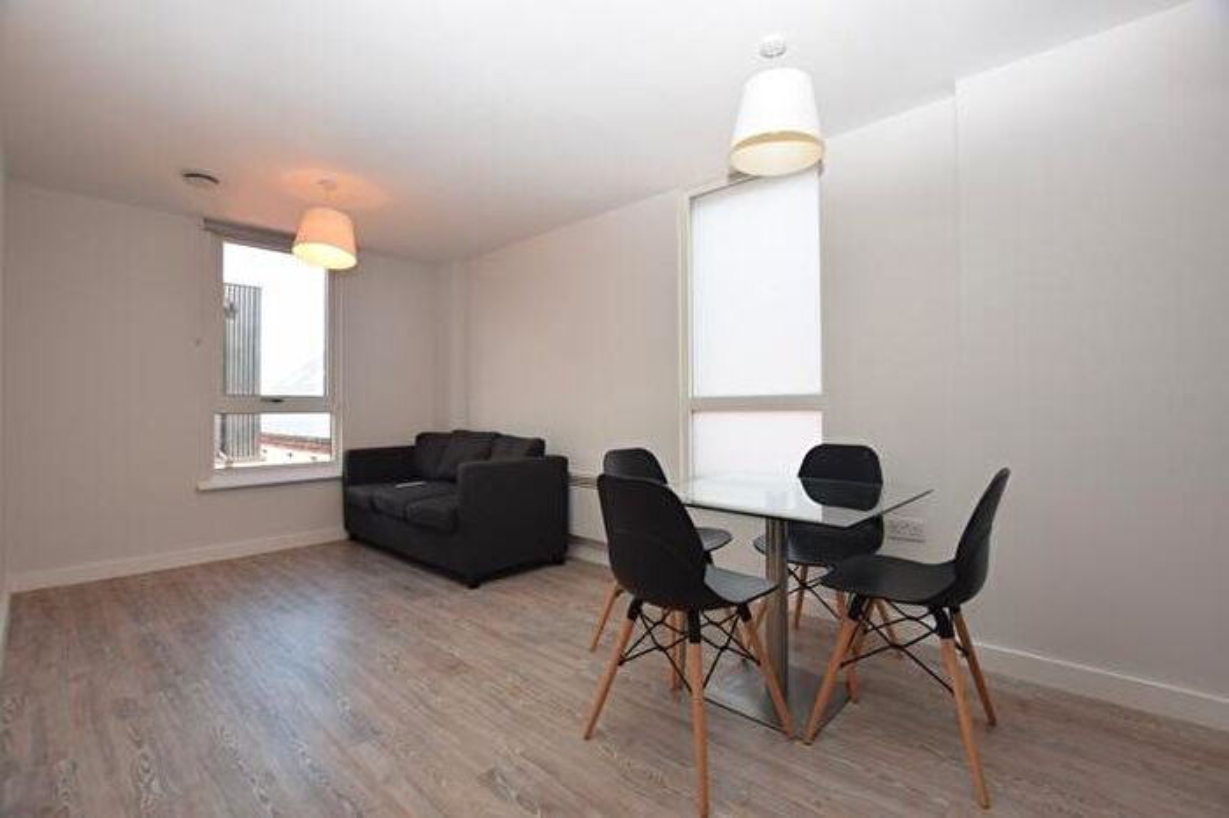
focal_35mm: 15
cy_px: 409
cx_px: 614
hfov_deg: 100.4
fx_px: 512
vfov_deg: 77.3
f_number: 5.6
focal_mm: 10
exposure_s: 1/125
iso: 280
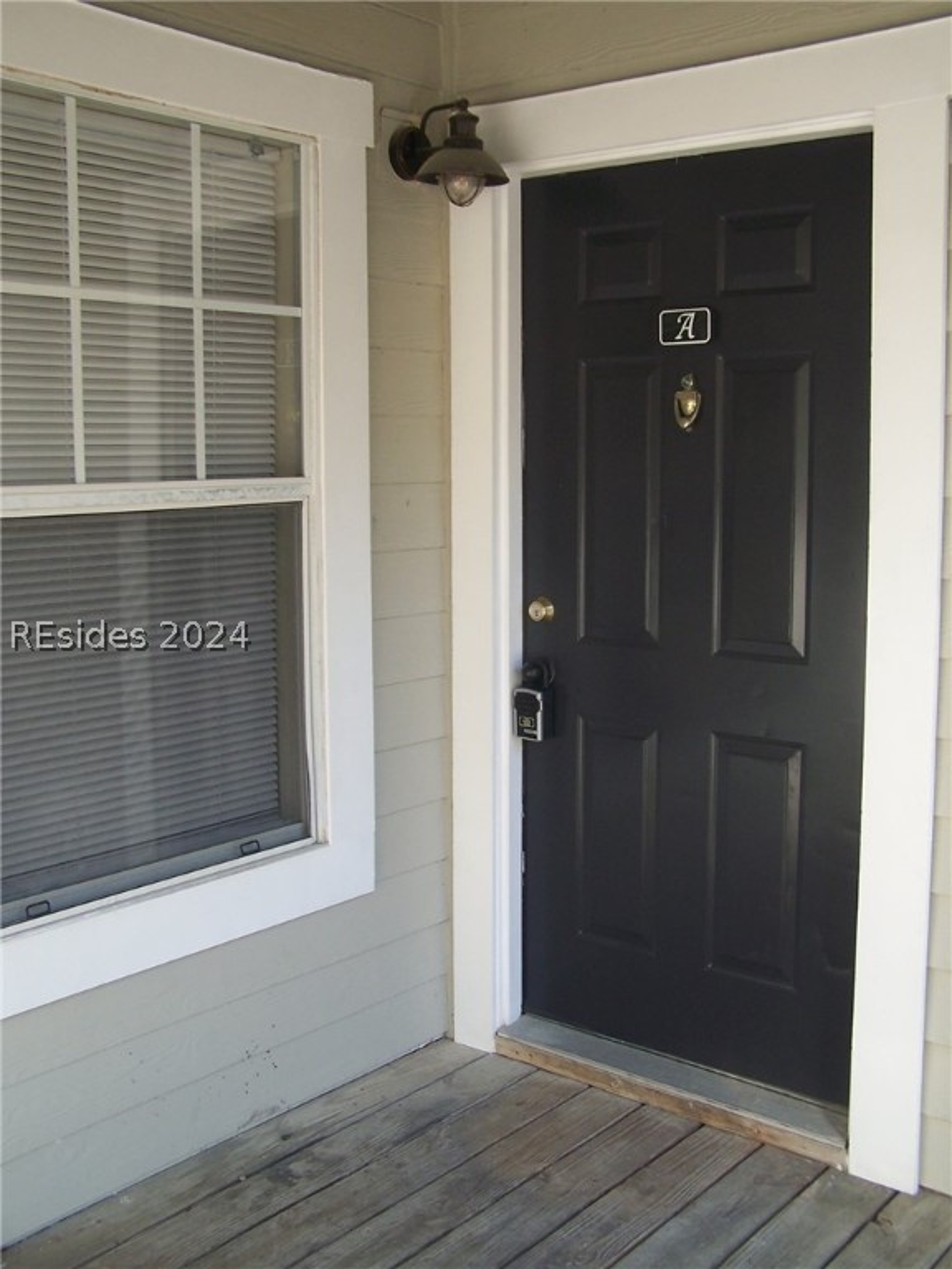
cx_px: 476
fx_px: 1393
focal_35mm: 38
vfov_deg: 49.0
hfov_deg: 37.7
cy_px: 634
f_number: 2.8
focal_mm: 6.3
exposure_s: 1/90
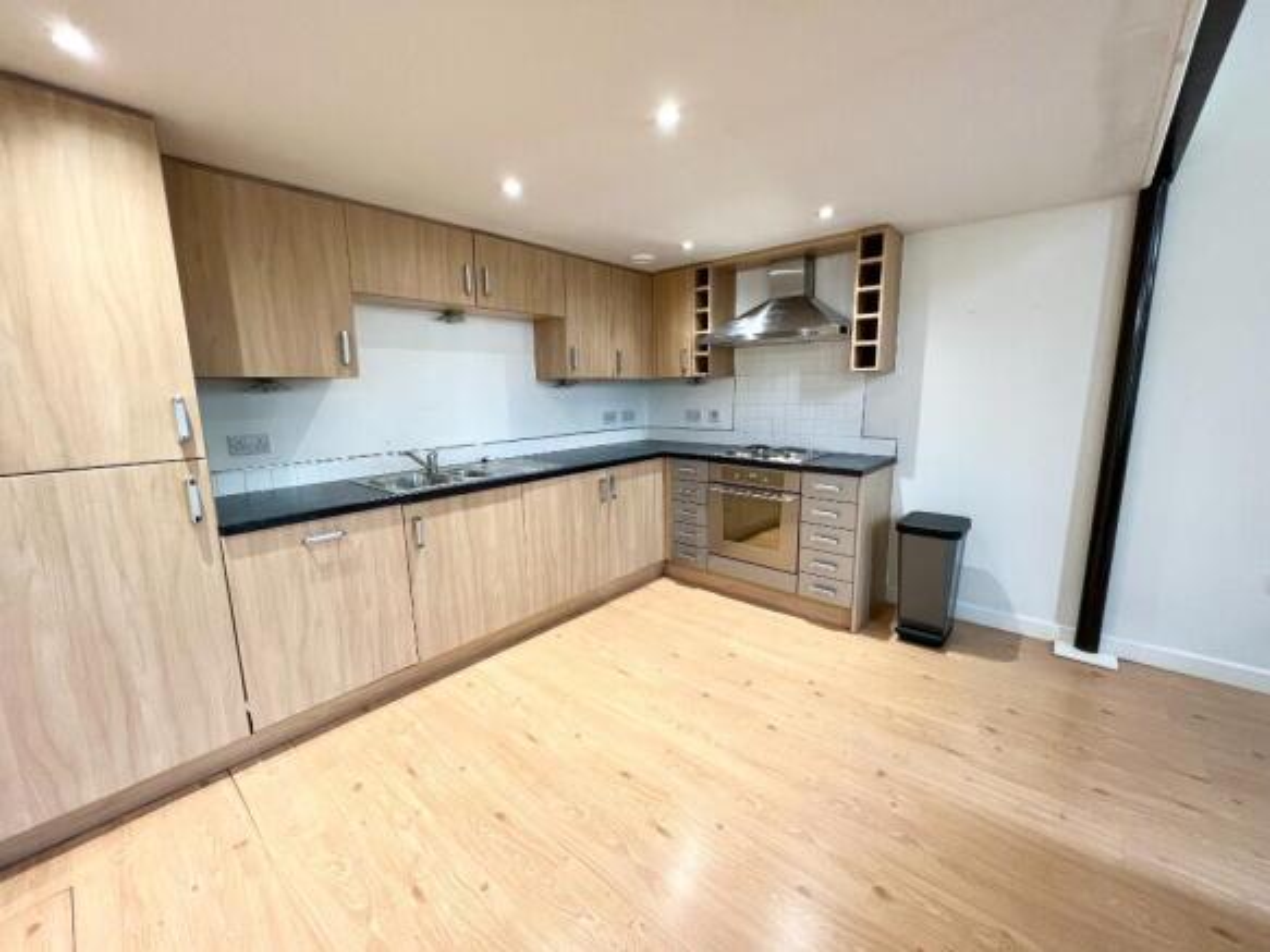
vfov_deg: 89.9
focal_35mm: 13
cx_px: 635
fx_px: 477
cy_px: 476
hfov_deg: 106.2
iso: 200
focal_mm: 1.57
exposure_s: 1/50
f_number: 1.8
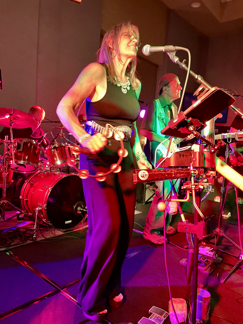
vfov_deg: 67.3
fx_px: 243
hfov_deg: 53.1
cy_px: 162
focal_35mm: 26
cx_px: 122
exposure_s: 1/40
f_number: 1.6
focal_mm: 4.2
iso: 500
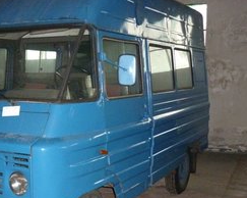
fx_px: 387
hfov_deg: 34.8
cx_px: 70
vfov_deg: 28.4
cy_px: 128
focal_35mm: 53
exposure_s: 1/60
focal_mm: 5.5
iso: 640
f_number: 2.8
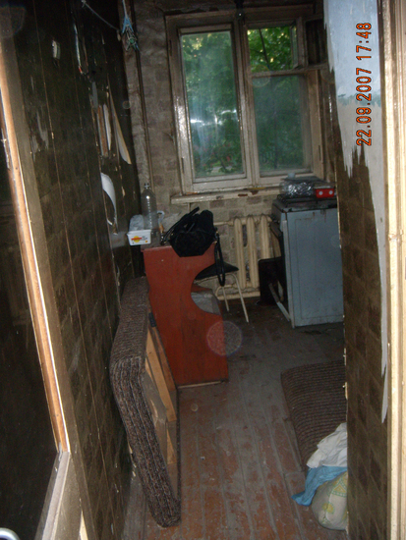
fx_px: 594
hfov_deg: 37.7
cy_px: 270
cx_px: 203
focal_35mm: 38
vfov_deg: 49.0
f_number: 3.5
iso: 192
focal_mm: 6.4
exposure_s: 1/60.2
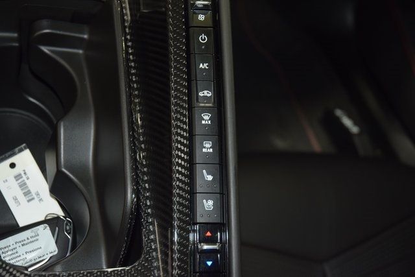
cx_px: 208
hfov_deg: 35.0
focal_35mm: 57
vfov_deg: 23.8
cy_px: 138
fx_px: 657
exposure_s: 1/13
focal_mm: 38
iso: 900
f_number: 4.2
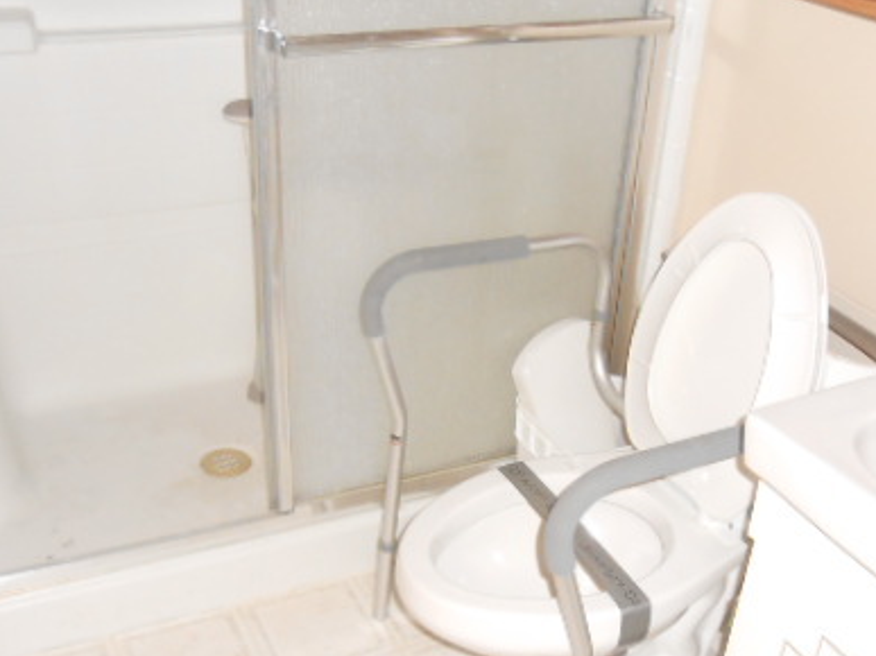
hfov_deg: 43.8
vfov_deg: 33.1
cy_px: 464
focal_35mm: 43
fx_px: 1088
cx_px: 469
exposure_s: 1/25
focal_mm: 4.6
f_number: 3.5
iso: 400
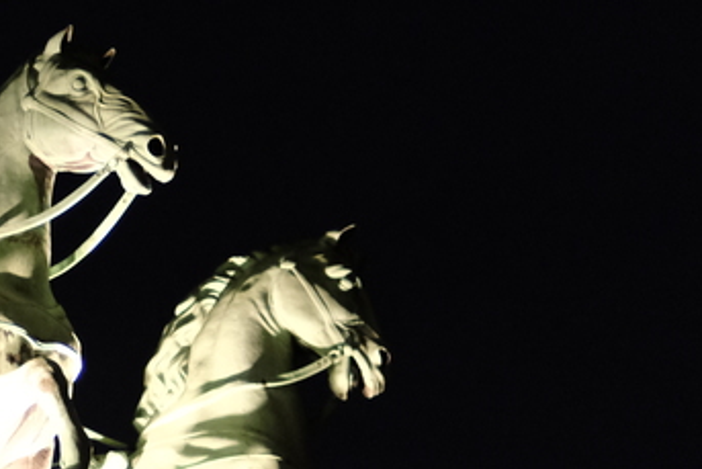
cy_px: 339
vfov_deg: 3.6
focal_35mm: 382
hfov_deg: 5.4
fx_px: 7452
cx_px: -205
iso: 5000
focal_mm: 85
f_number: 1.8
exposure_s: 1/250
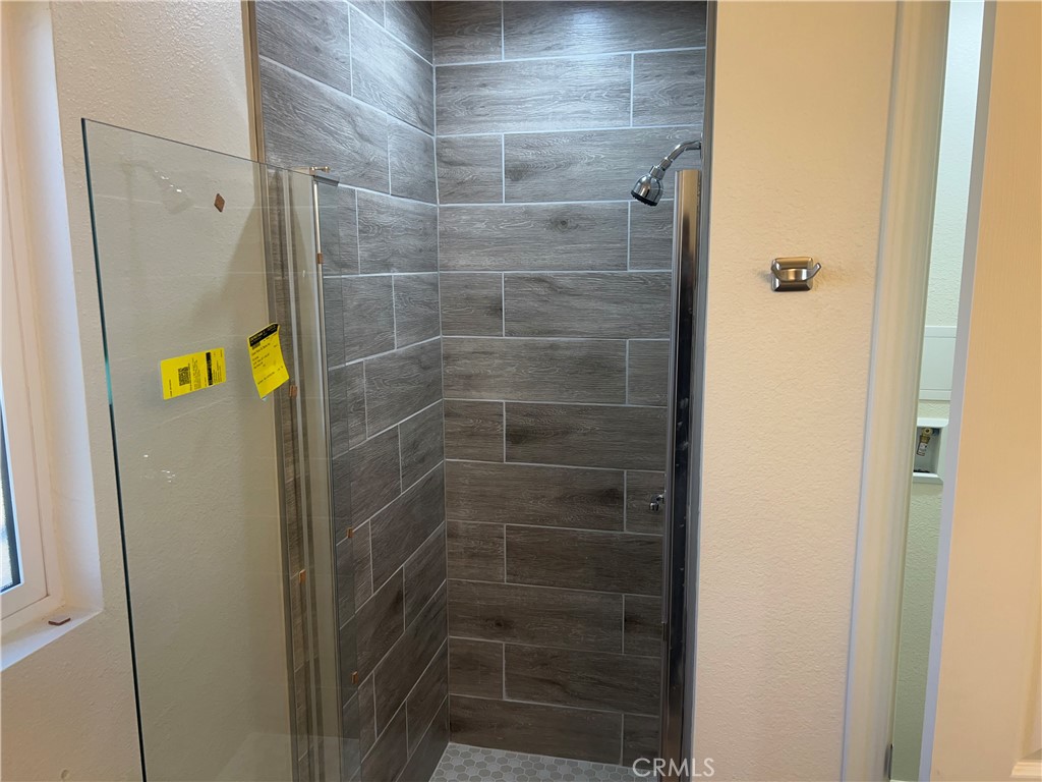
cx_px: 521
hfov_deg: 67.3
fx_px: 783
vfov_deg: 53.1
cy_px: 391
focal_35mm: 26
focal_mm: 5.7
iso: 64
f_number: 1.5
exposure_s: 1/120
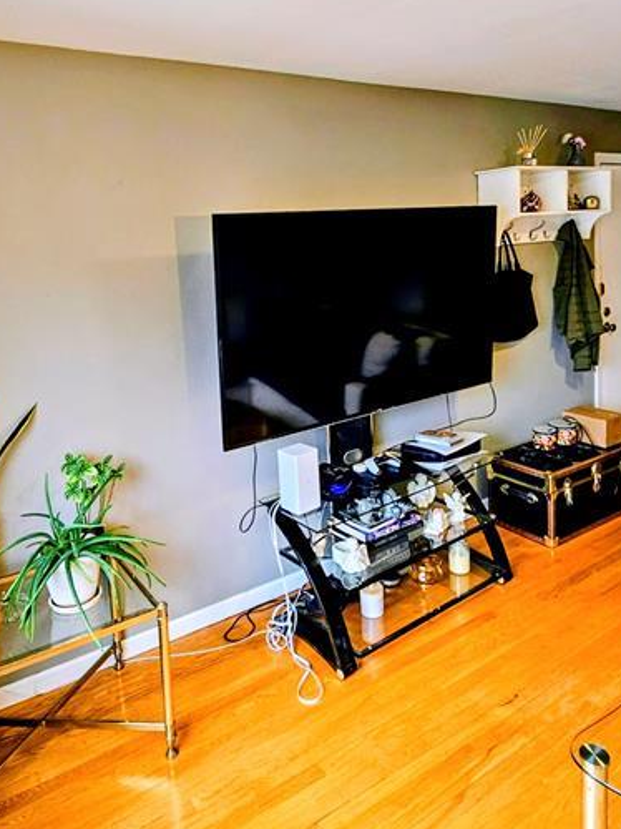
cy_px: 324
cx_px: 299
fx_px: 479
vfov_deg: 80.6
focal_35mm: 20
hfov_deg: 65.9
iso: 125
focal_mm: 2.2
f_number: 2.2
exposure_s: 1/60
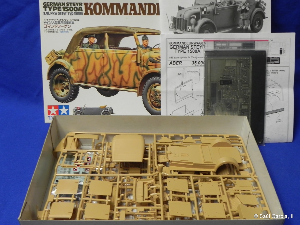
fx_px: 355
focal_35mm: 41
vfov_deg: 35.1
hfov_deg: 45.8
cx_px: 150
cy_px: 112
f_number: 3.2
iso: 170
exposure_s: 1/30
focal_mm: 7.3
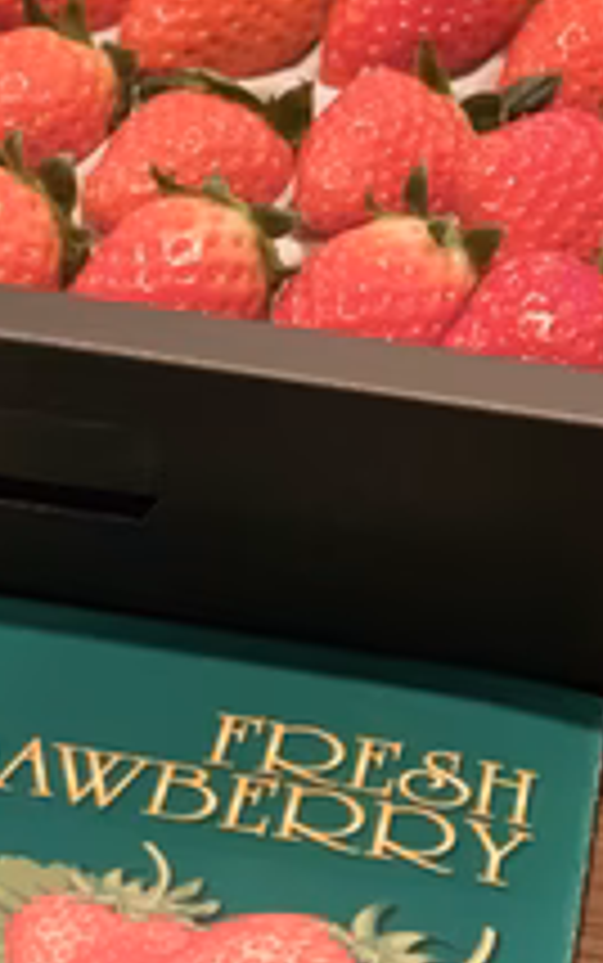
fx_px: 2705
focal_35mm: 103
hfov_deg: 12.6
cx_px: 86
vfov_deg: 20.2
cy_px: 536
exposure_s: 1/40
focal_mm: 6
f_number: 2.4
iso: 500
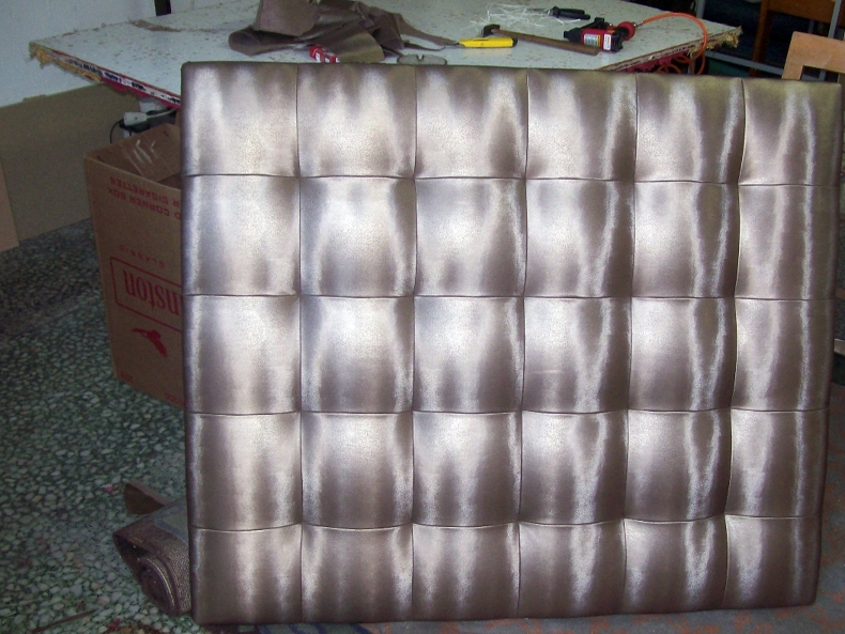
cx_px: 450
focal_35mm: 41
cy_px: 346
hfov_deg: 45.7
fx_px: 1001
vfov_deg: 35.1
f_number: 2.7
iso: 140
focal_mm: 6
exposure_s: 1/64
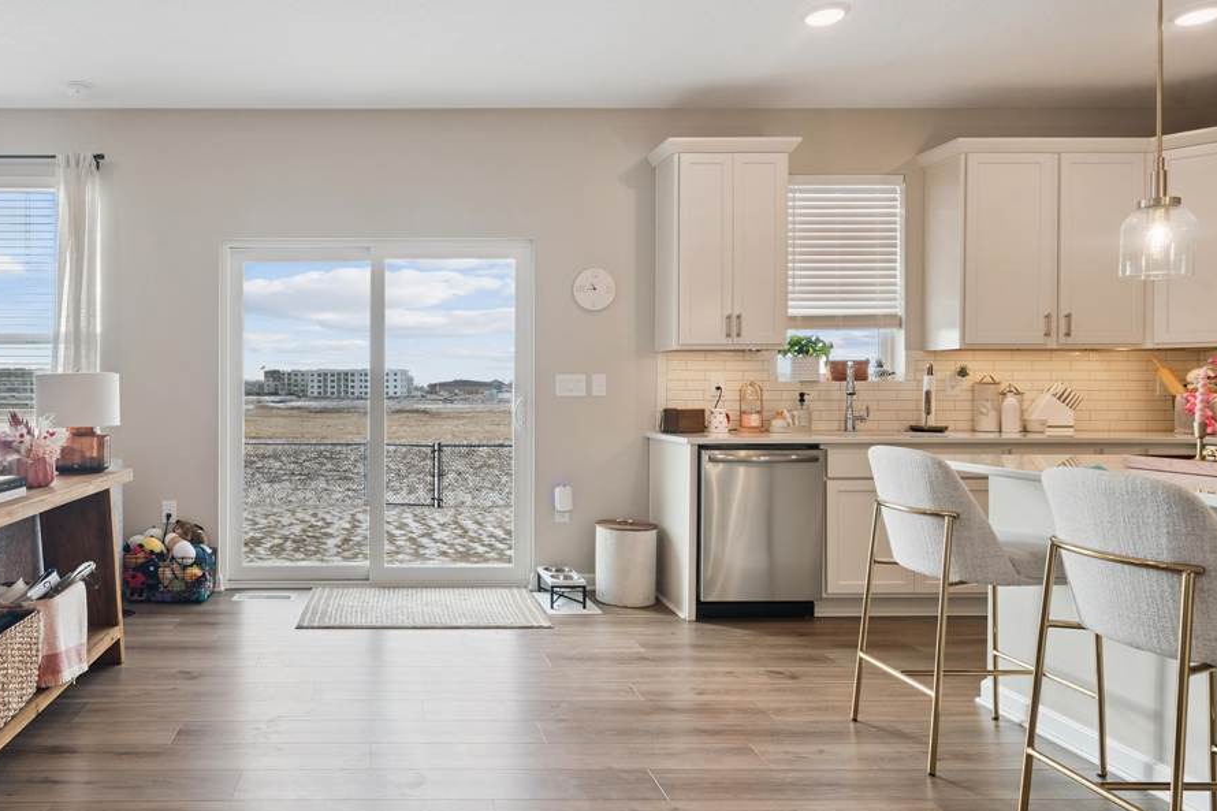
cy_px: 397
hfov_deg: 73.6
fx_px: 777
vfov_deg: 55.1
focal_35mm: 23
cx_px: 398
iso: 400
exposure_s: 1/30
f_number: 10
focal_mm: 16
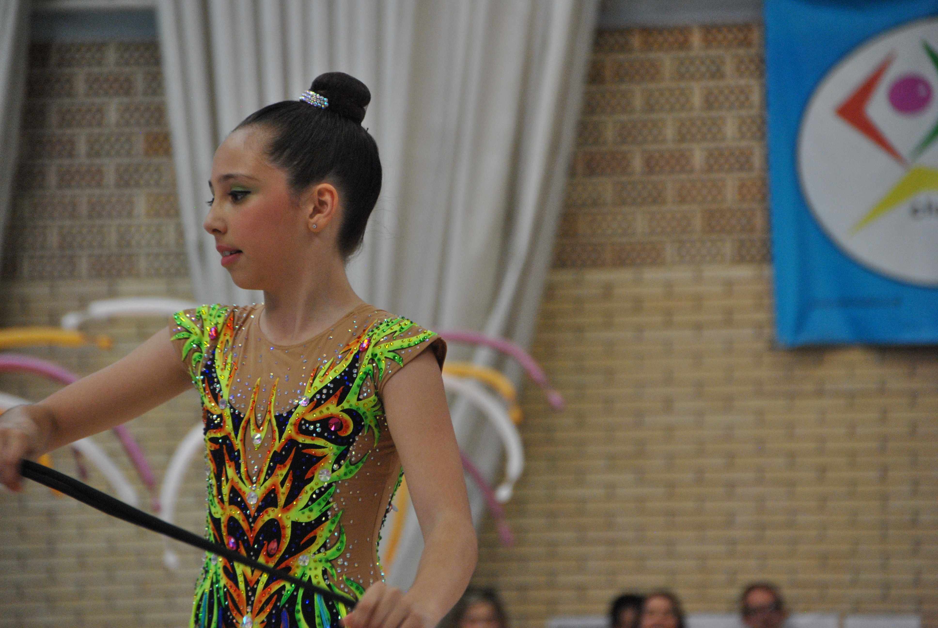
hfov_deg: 9.8
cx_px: 469
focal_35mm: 210
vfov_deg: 6.6
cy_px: 314
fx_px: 5478
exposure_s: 1/160
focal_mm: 140
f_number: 6
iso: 800
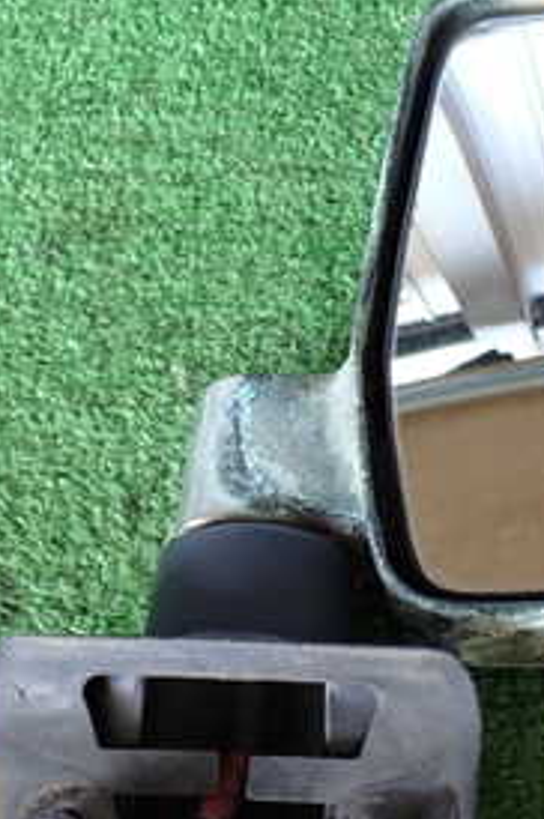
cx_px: 481
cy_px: 496
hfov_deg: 18.3
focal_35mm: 73
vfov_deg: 27.7
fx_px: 1659
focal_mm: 5.79
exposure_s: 1/50
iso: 200
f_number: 2.4
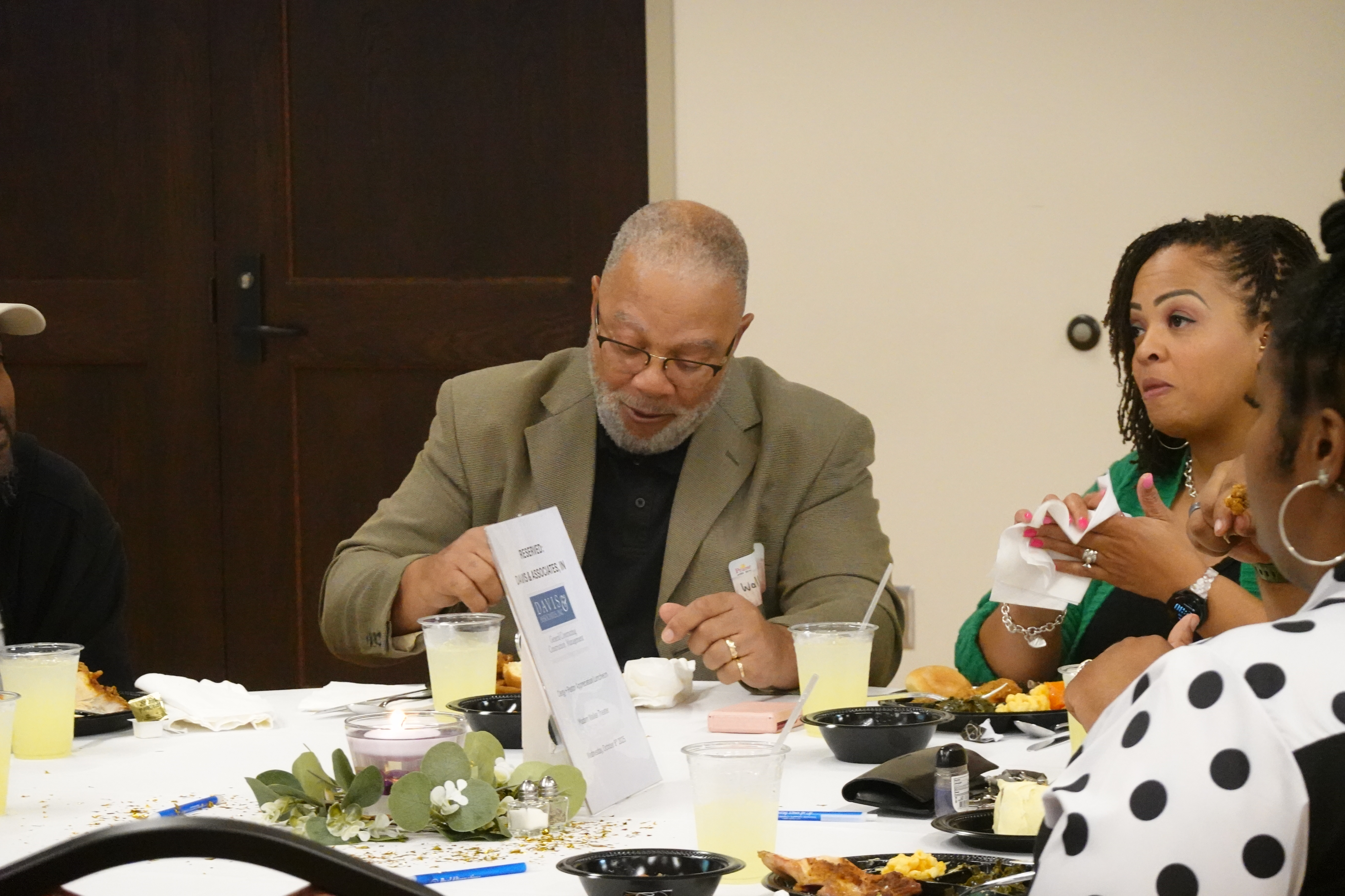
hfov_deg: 15.9
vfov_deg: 10.6
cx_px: 672
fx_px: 4819
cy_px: 448
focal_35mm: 129
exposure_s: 1/160
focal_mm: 46.97
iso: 4000
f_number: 4.5
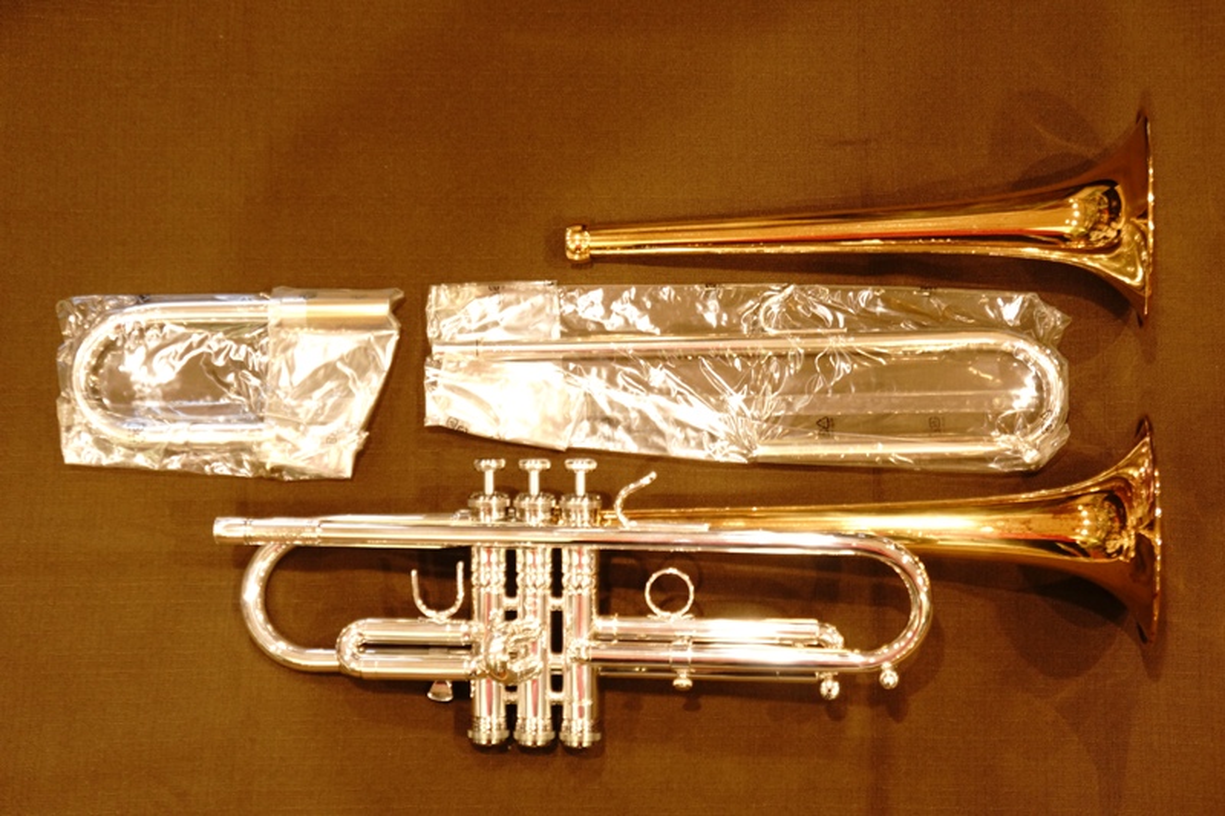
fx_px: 2381
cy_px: 408
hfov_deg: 28.8
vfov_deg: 19.4
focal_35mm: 70
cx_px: 612
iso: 800
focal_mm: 47
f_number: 5
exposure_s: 1/80
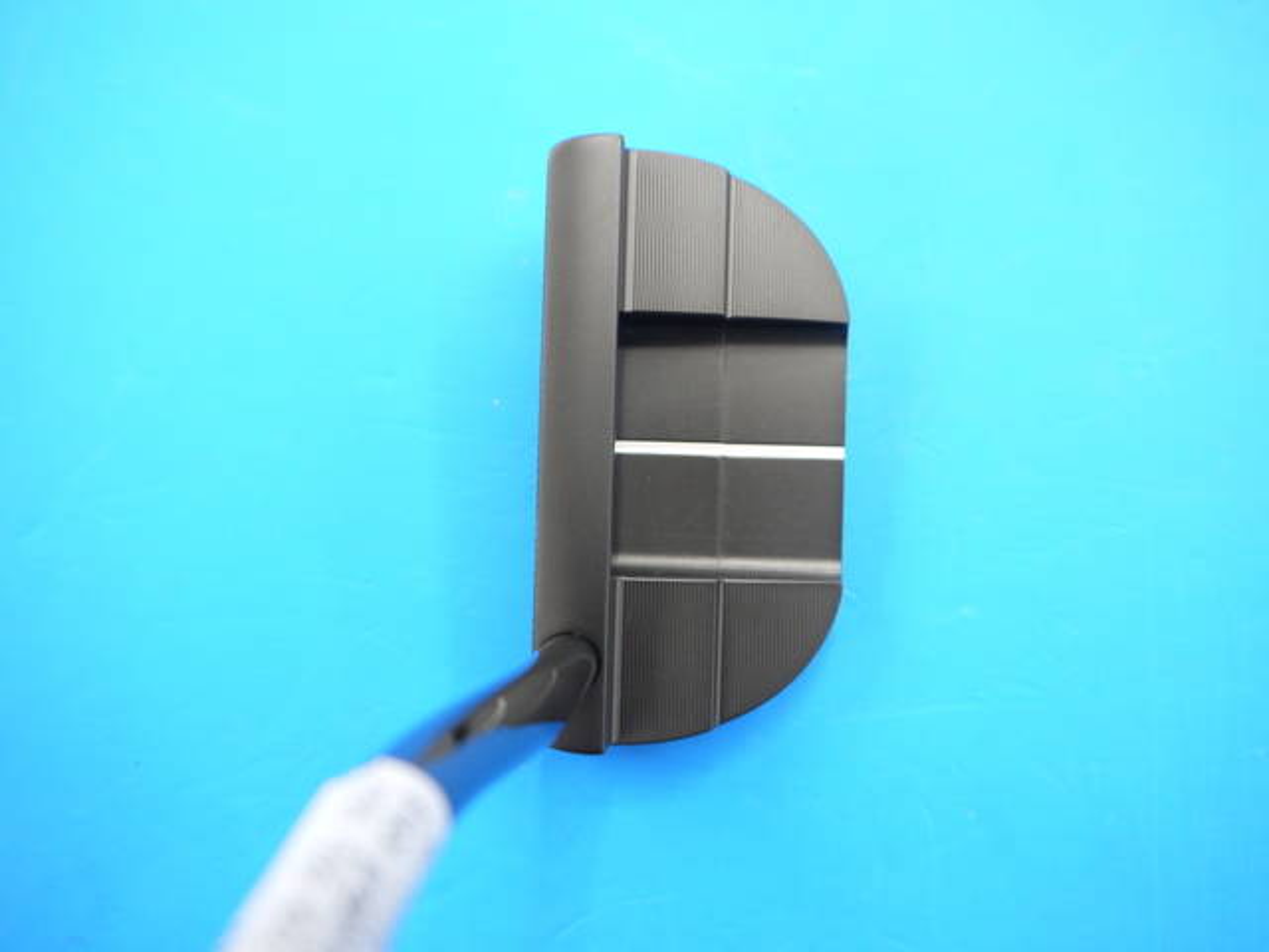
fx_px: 1173
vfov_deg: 44.2
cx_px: 634
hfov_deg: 56.8
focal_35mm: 32
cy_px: 476
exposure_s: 1/60
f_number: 3.8
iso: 400
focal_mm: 16
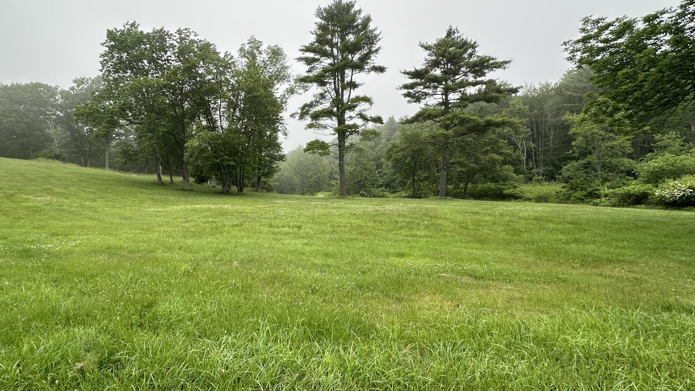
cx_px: 274
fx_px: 350
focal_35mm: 19
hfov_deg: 88.3
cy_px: 200
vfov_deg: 58.4
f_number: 2.2
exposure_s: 1/212
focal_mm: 2.22
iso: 40
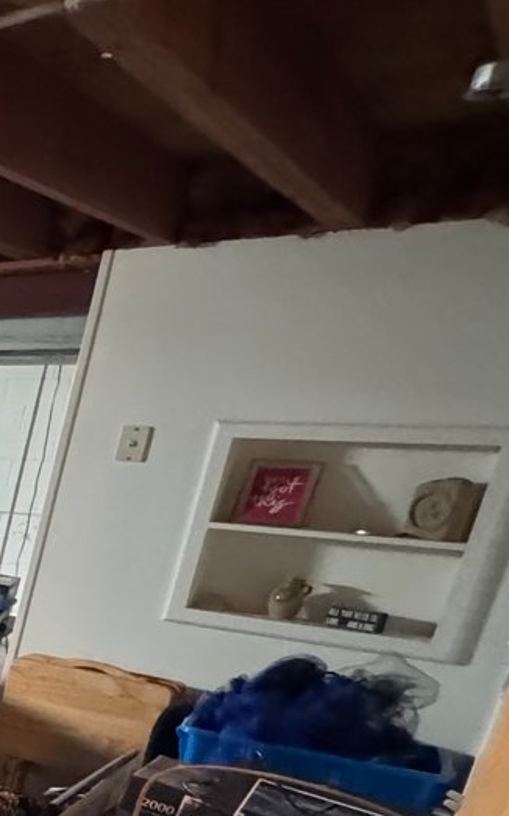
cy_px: 681
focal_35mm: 43
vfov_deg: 43.5
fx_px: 955
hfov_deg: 16.1
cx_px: -661
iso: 1250
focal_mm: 2.22
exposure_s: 1/40
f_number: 2.2
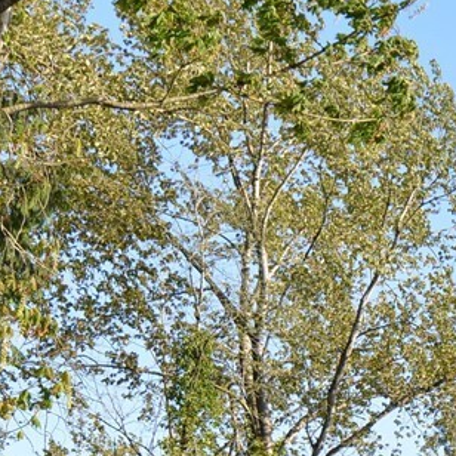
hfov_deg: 16.3
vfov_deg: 17.3
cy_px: 664
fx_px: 1361
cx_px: 795
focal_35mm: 91
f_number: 7.1
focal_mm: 13
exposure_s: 1/200
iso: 100
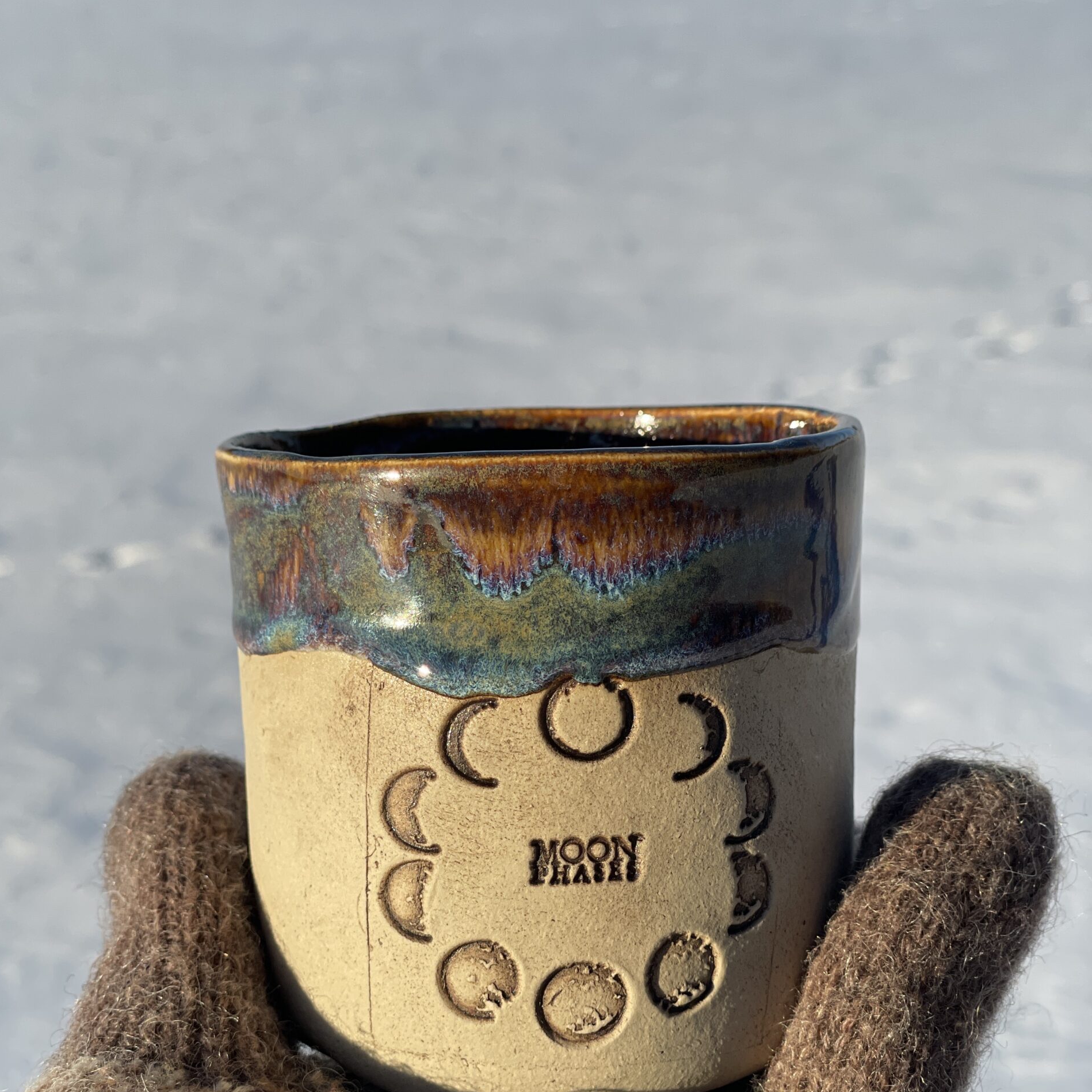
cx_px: 540
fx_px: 2213
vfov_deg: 27.6
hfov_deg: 27.7
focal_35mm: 62
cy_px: 681
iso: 32
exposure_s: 1/1916
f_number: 2
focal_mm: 6
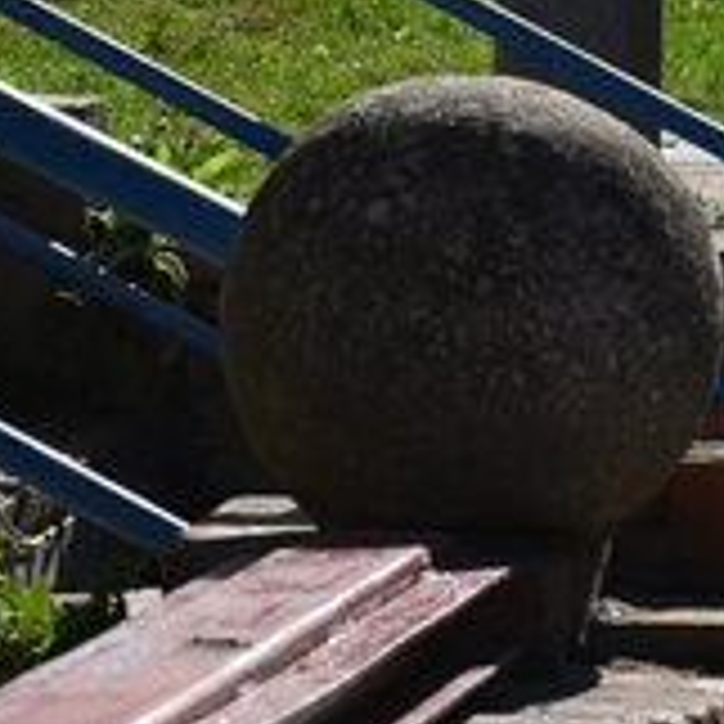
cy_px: 436
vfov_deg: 4.4
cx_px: 414
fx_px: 9441
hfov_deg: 4.4
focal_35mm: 399
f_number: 7.1
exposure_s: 1/800
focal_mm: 56
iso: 200
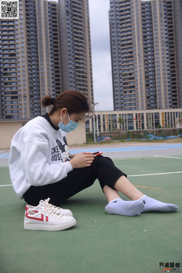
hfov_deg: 37.9
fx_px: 265
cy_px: 136
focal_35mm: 35
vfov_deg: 54.4
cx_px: 91
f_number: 5.6
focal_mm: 35
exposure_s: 1/640
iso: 125
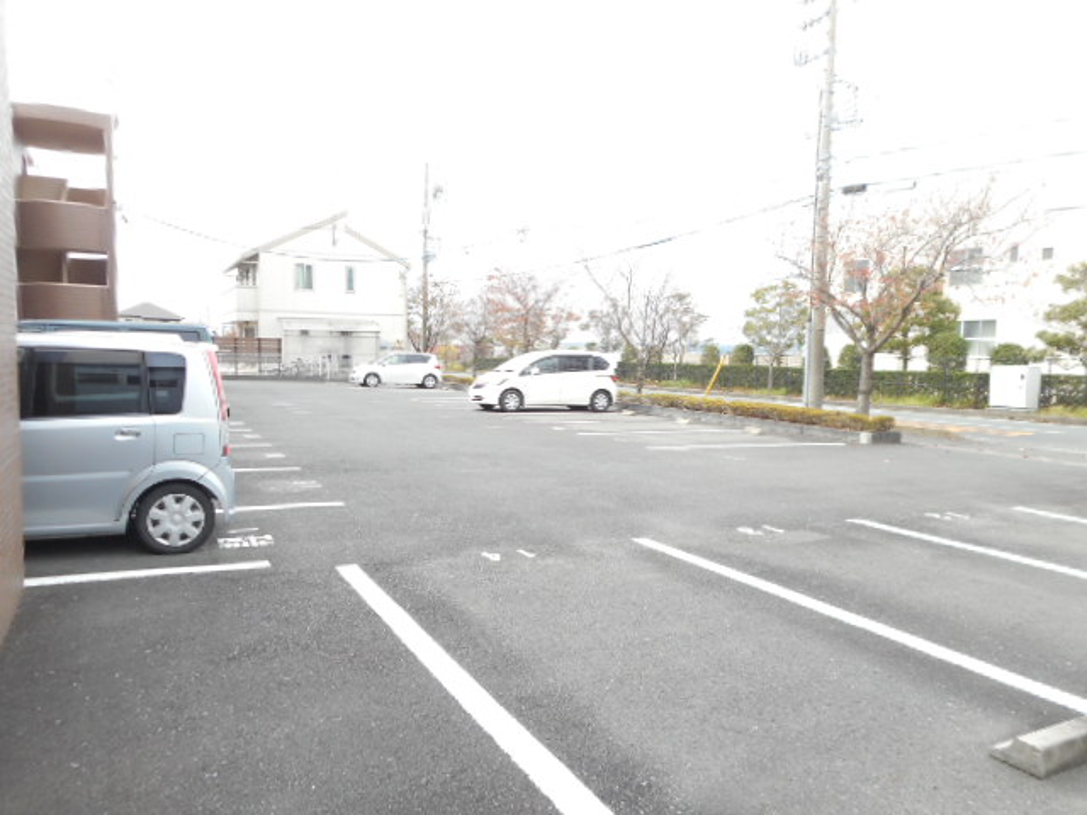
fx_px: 785
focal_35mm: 25
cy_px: 408
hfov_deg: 69.4
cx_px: 544
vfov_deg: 54.9
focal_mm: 4.5
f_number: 3.7
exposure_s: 1/100
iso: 80
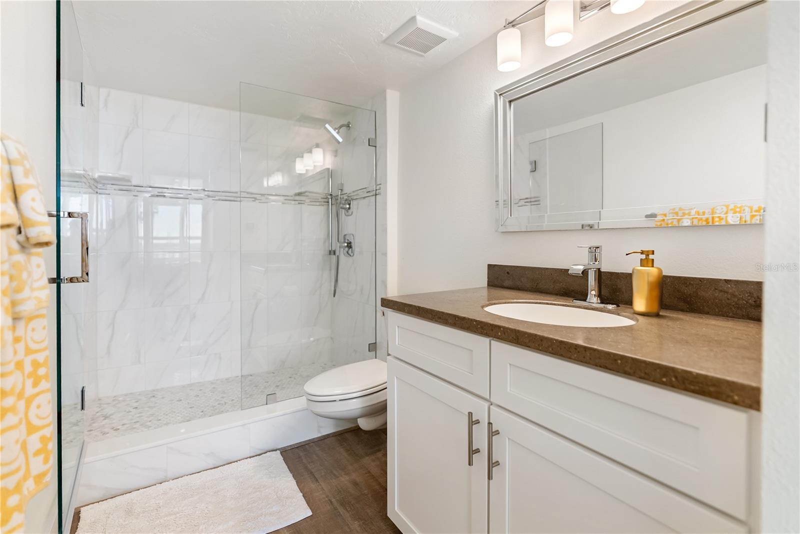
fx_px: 356
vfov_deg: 73.8
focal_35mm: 16
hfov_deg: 96.7
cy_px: 267
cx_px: 400
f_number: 2.8
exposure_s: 1/125
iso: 320
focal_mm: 16
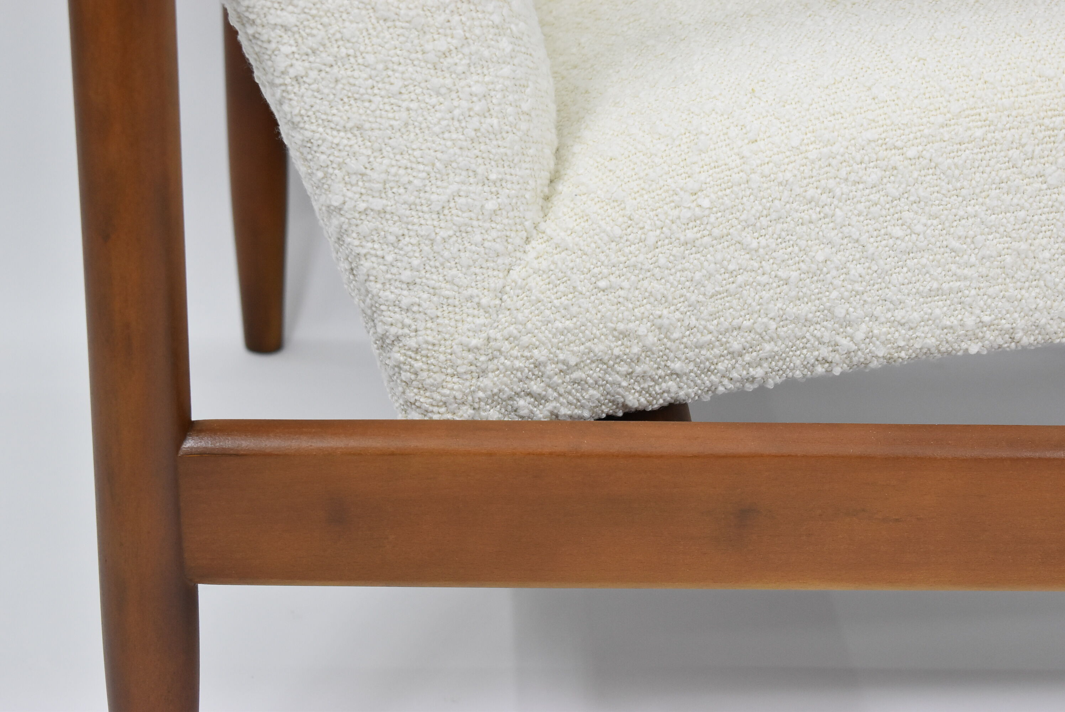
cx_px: 532
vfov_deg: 16.6
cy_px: 356
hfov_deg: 24.6
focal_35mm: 82
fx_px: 2442
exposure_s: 1/125
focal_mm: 55
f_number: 5.6
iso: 1400
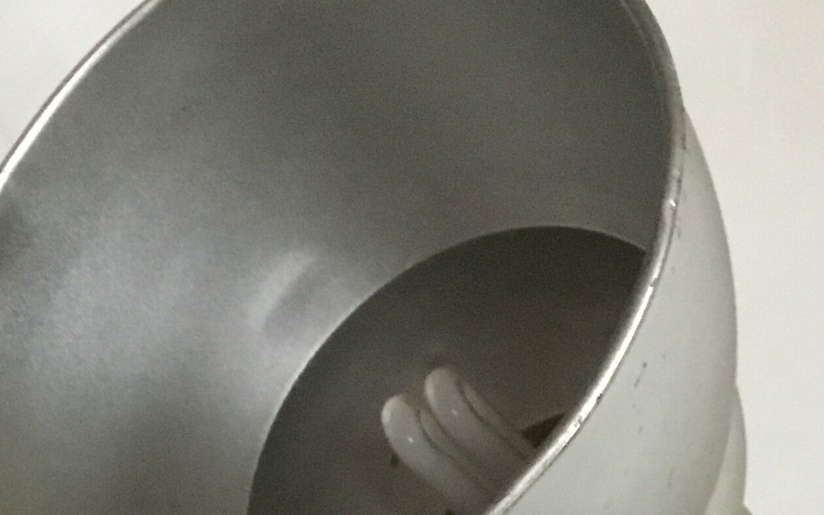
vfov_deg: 14.9
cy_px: 592
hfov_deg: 24.4
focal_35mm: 85
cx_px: 392
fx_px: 1909
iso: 320
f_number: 2.4
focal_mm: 3.3
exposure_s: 1/17
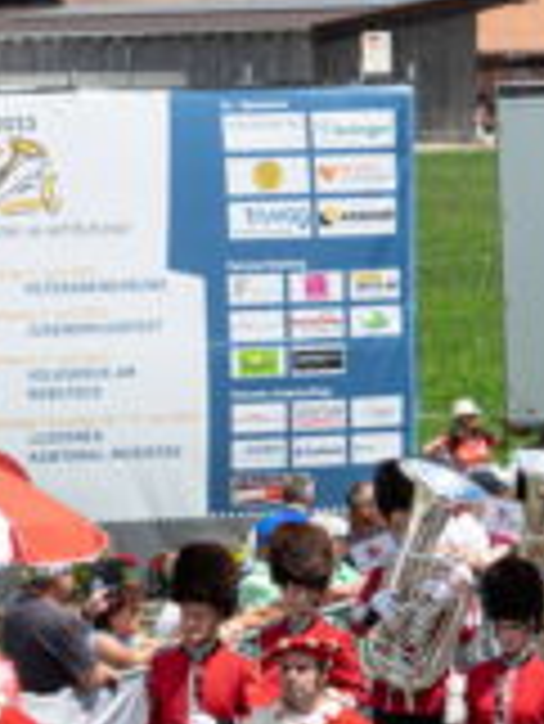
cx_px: 562
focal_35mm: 248
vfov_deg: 7.9
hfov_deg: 6.0
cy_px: 737
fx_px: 5190
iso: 100
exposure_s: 1/200
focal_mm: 64
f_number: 11
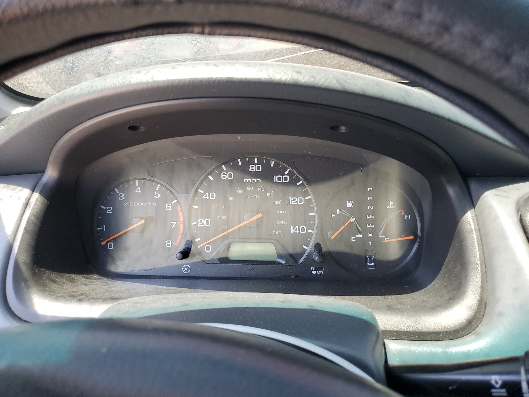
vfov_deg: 53.1
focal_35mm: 26
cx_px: 264
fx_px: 397
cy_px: 198
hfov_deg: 67.3
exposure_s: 1/100
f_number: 1.5
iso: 74
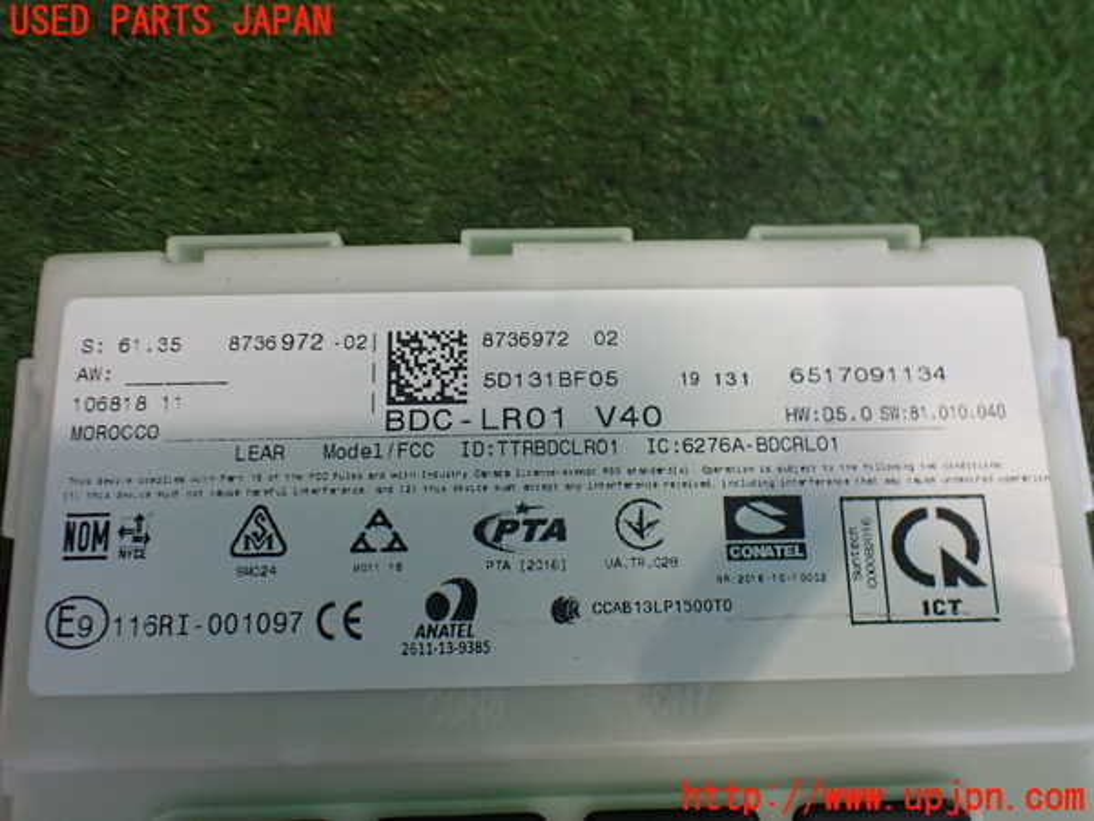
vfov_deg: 46.8
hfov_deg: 60.0
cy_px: 410
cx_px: 547
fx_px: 948
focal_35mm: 30
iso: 500
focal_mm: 5.4
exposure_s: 1/125
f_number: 2.3
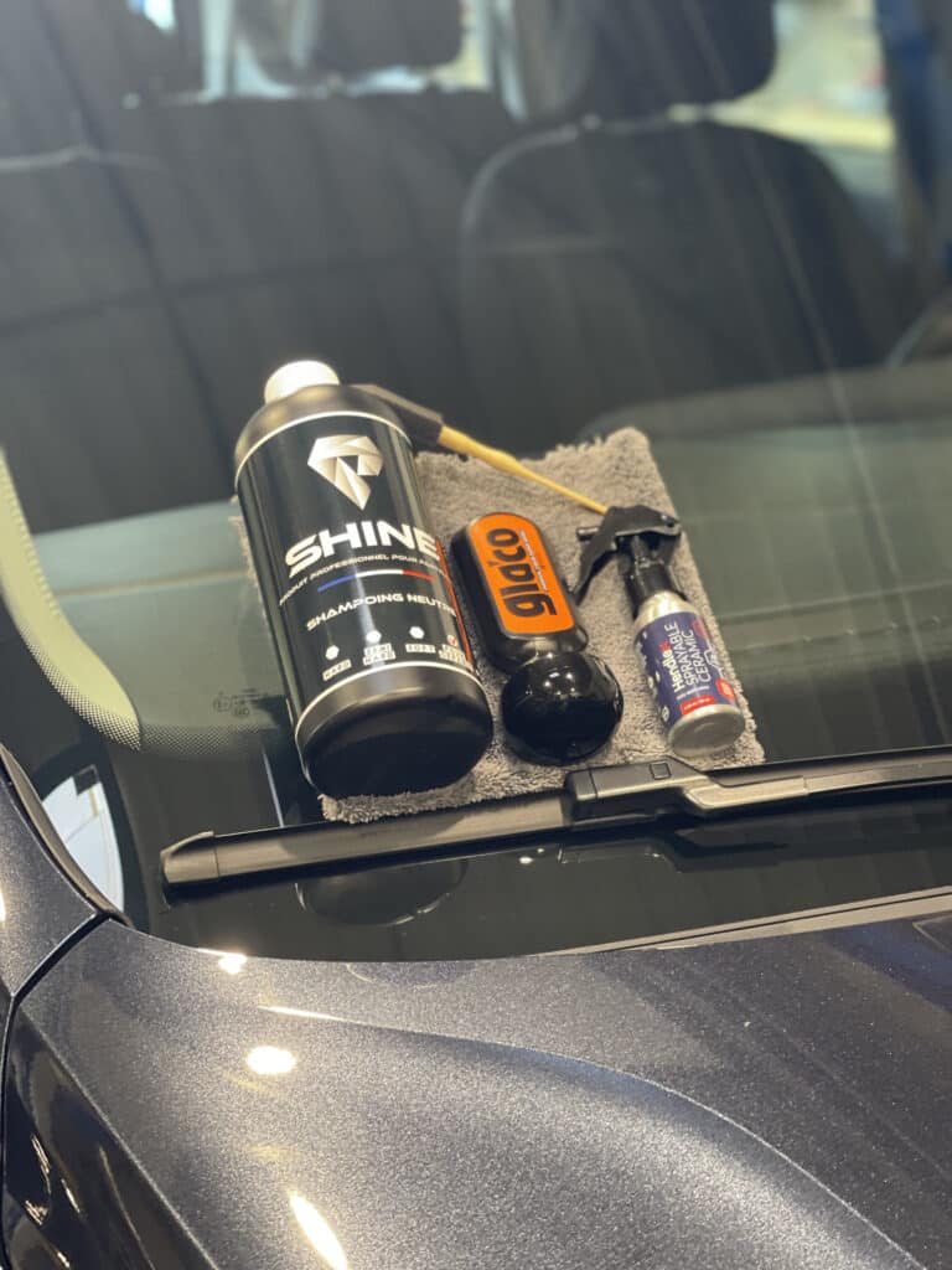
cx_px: 476
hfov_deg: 22.9
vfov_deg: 30.3
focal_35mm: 64
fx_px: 2347
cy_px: 635
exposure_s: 1/62
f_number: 2.2
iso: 250
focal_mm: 7.5
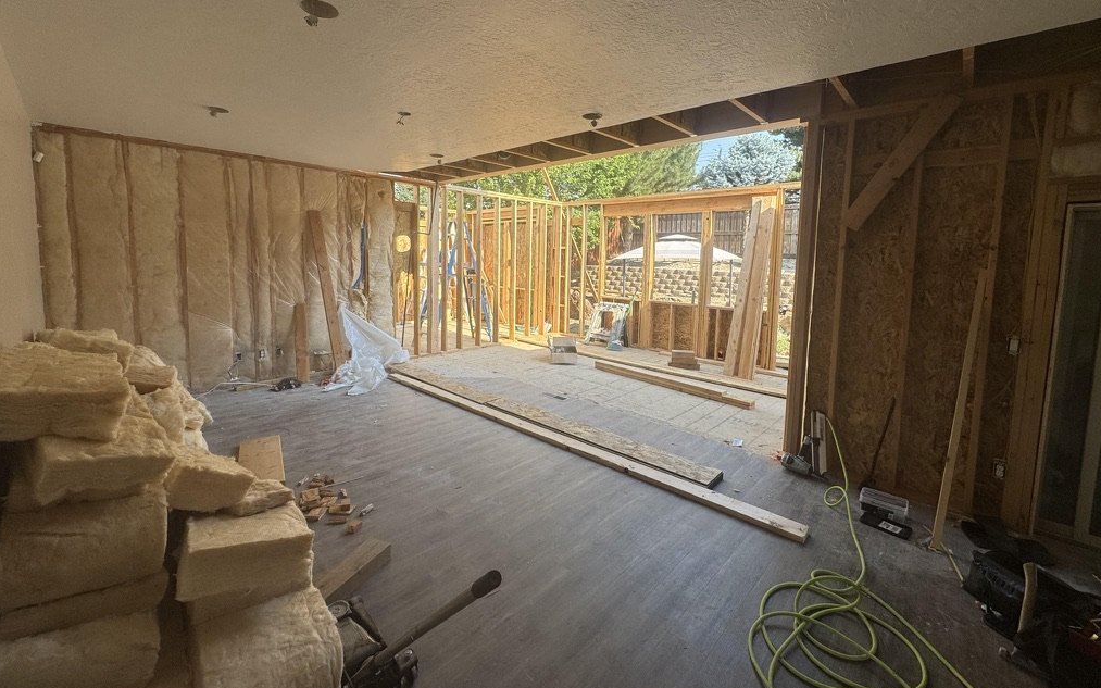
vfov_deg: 74.4
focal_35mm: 15
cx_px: 553
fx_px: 450
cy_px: 296
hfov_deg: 101.5
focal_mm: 2.22
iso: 40
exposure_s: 1/381
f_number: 2.2
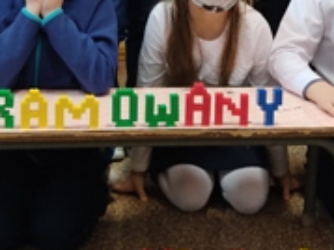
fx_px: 897
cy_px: -56
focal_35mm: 93
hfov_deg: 21.1
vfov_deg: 15.3
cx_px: 192
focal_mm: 4.74
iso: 1174
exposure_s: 1/33
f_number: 1.79
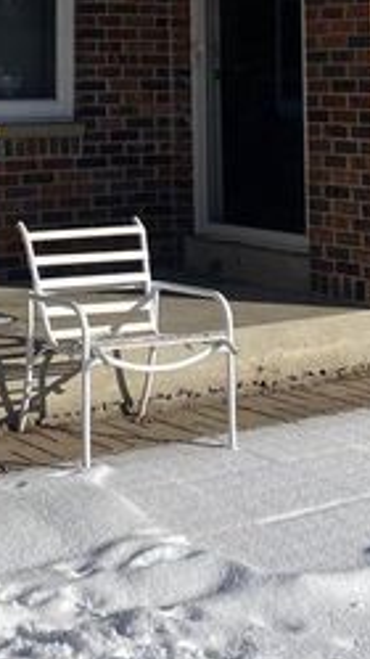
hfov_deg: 15.8
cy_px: -33
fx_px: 1326
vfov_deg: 26.1
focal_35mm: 76
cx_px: 77
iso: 32
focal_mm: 4.25
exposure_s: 1/5747
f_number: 1.8
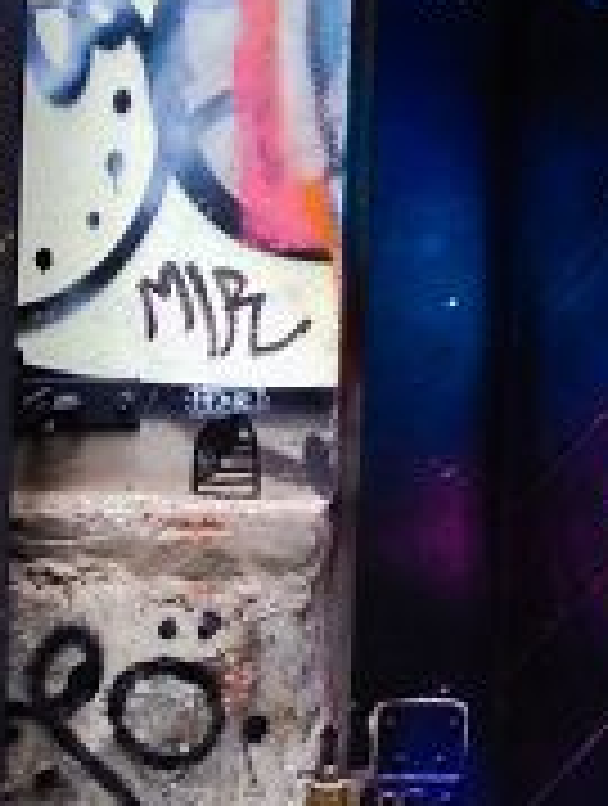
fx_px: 4247
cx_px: 1450
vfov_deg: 10.6
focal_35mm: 182
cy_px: -254
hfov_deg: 7.6
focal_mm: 4.28
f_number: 2.4
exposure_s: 1/60
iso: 64
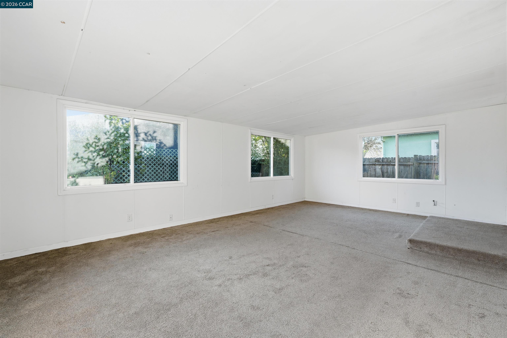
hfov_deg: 96.7
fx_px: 225
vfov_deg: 73.7
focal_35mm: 16
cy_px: 169
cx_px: 254
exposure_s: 1/90
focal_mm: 16
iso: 100
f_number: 8
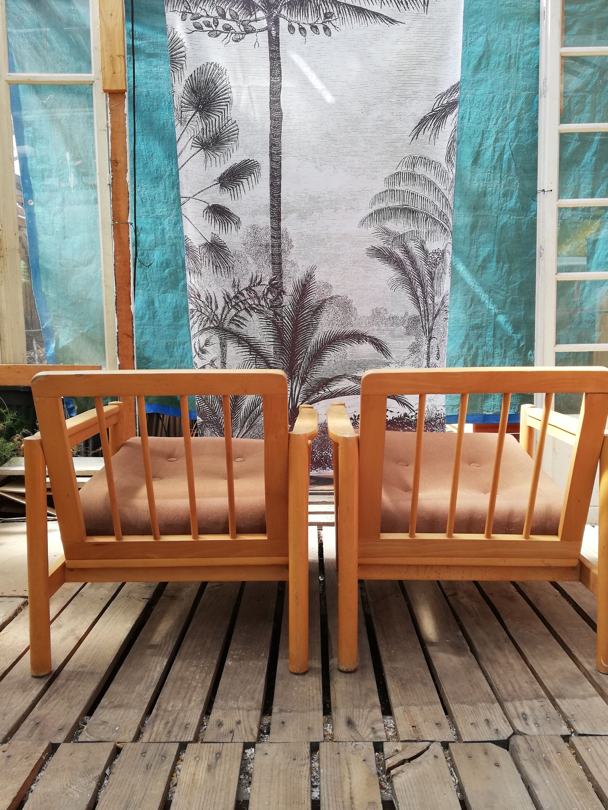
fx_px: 679
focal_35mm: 29
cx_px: 320
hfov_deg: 48.2
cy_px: 395
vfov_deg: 61.6
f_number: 2.2
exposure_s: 1/122
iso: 50
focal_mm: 3.81
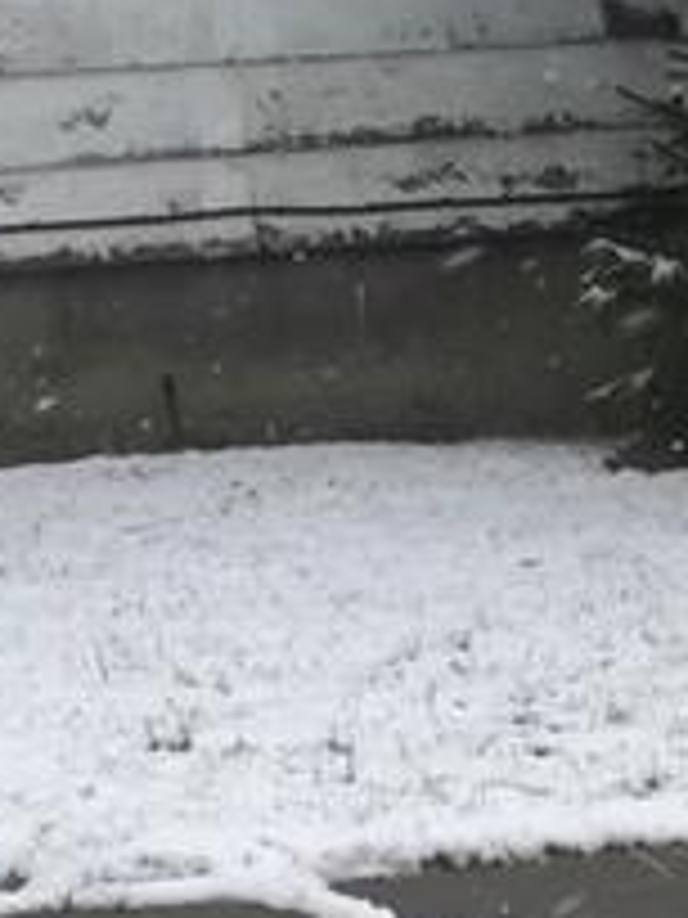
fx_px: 5698
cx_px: -283
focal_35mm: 215
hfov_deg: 6.8
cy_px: -778
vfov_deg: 8.8
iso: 25
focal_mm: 6.6
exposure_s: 1/167
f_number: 2.8
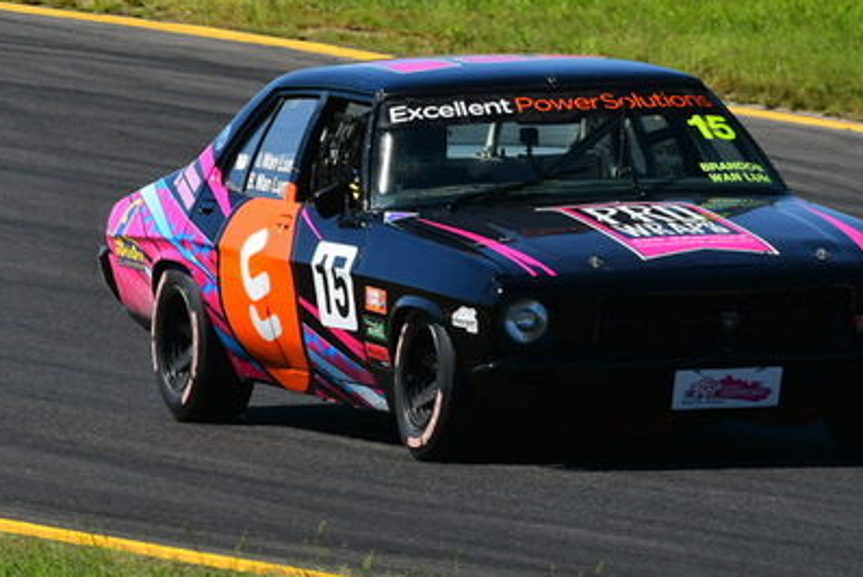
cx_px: 527
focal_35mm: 964
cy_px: 33
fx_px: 23125
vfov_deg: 1.4
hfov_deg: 2.1
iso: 500
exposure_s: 1/640
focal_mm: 320
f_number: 13
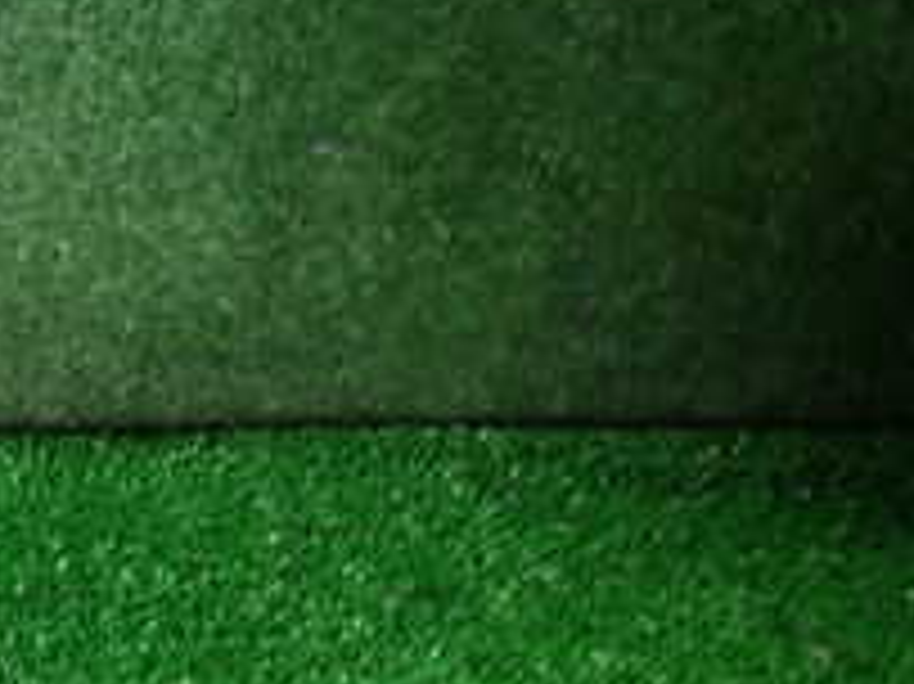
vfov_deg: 19.8
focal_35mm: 74
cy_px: 194
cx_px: -288
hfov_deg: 23.2
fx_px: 1953
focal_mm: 4.5
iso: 200
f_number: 2
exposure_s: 1/60
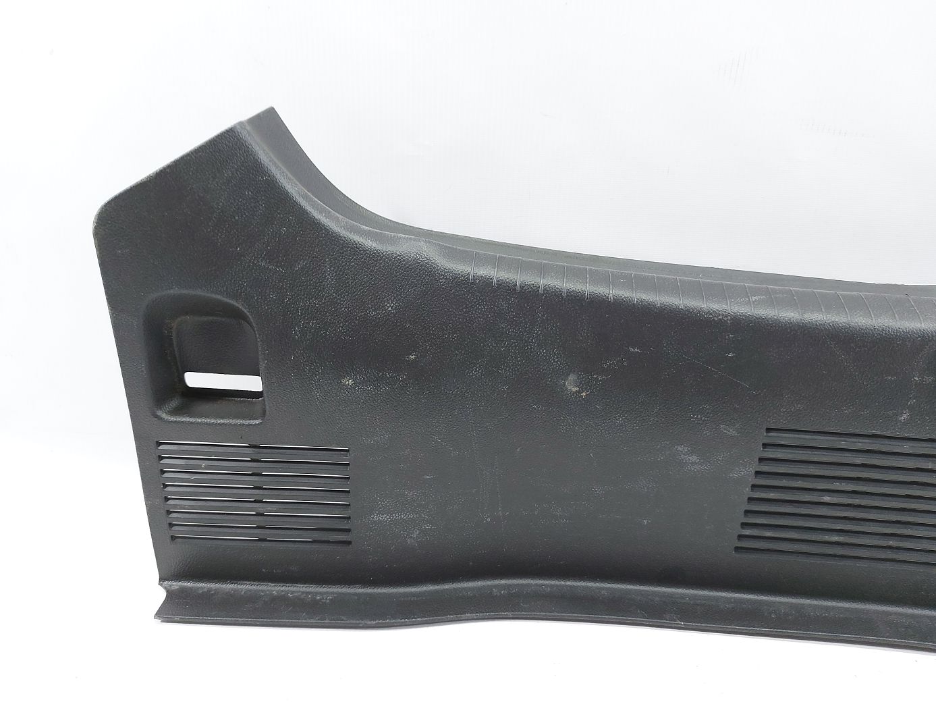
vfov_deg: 56.8
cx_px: 468
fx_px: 649
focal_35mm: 24
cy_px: 351
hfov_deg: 71.6
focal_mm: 5.23
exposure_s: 1/50
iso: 125
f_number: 1.8
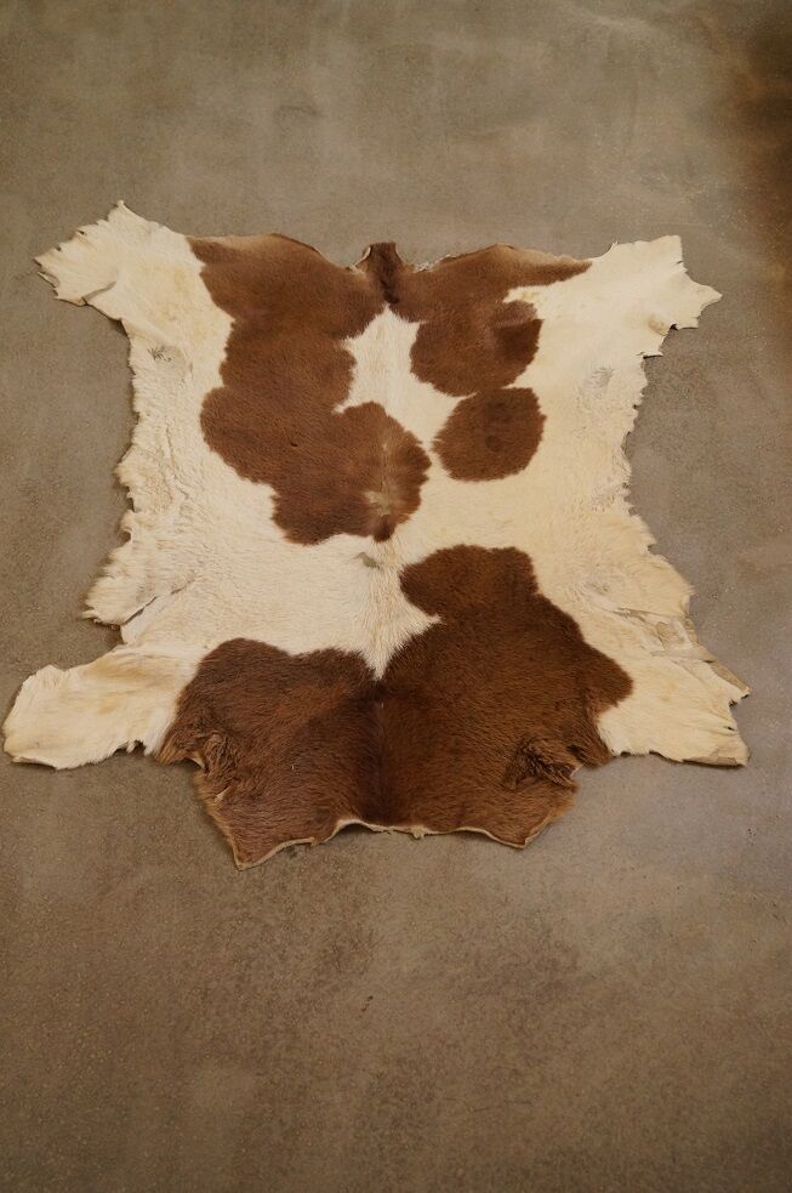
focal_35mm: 36
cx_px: 396
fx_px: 1191
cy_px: 596
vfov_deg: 53.2
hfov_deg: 36.8
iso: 1600
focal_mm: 24
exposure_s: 1/125
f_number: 4.5
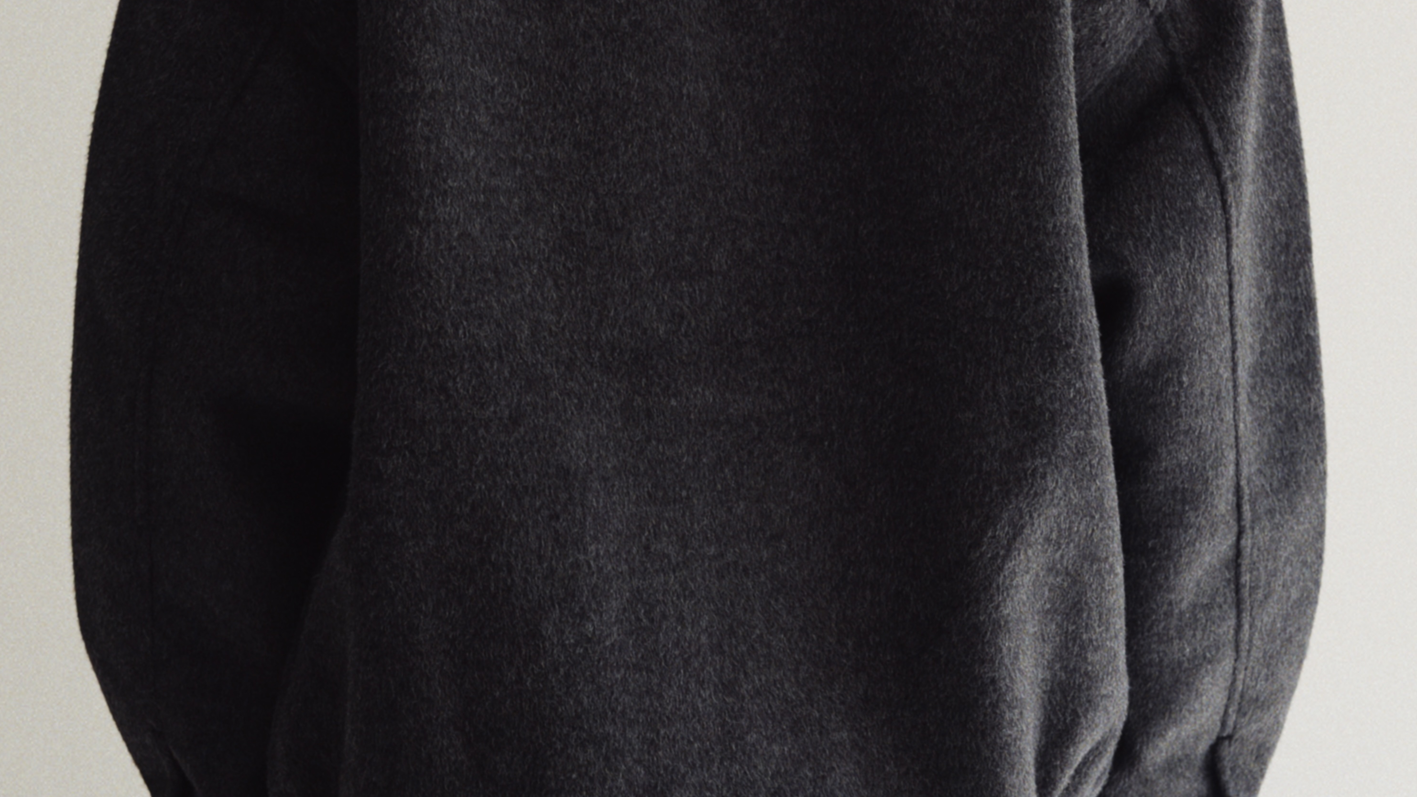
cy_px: 56
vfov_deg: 14.2
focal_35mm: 84
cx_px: 710
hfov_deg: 25.3
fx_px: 3156
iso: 320
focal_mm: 35
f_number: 2.8
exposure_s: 1/140
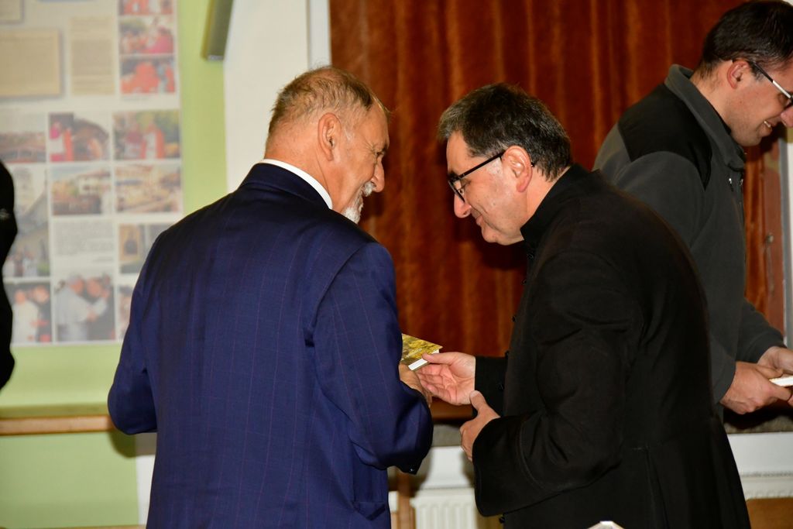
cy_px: 264
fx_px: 3965
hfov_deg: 11.4
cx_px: 396
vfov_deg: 7.6
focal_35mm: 180
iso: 2500
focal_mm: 120
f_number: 6.3
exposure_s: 1/60
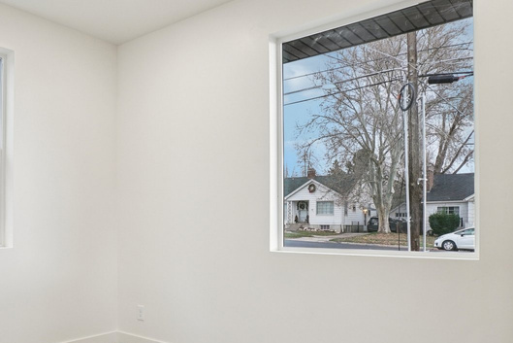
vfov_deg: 42.0
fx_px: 442
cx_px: 132
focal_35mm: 31
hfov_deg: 57.4
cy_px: 216
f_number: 8
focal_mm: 16
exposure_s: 1/30
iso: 400
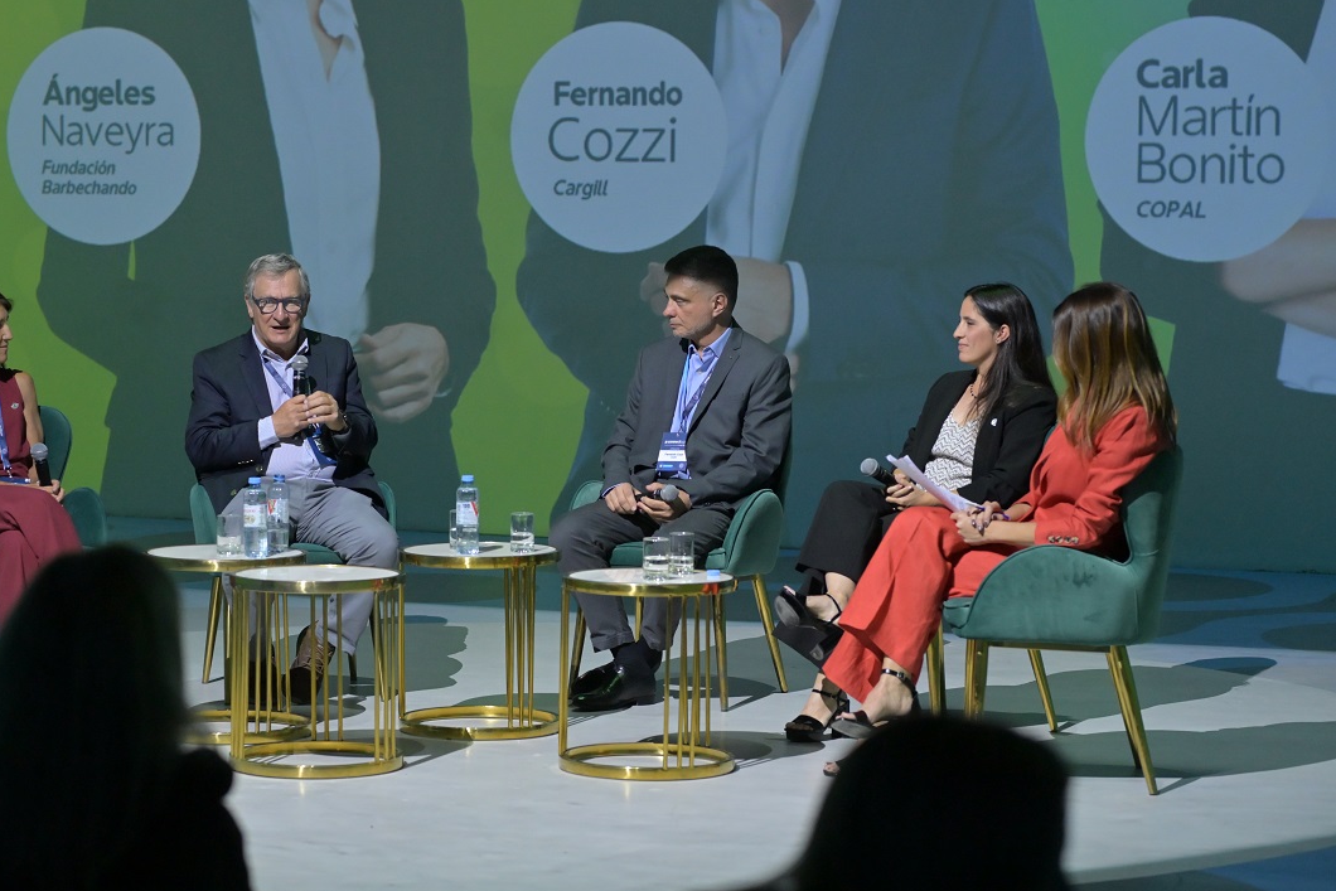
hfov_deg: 21.0
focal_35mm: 97
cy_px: 420
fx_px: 3600
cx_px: 575
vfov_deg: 14.1
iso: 4000
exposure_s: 1/640
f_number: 6.3
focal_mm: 85
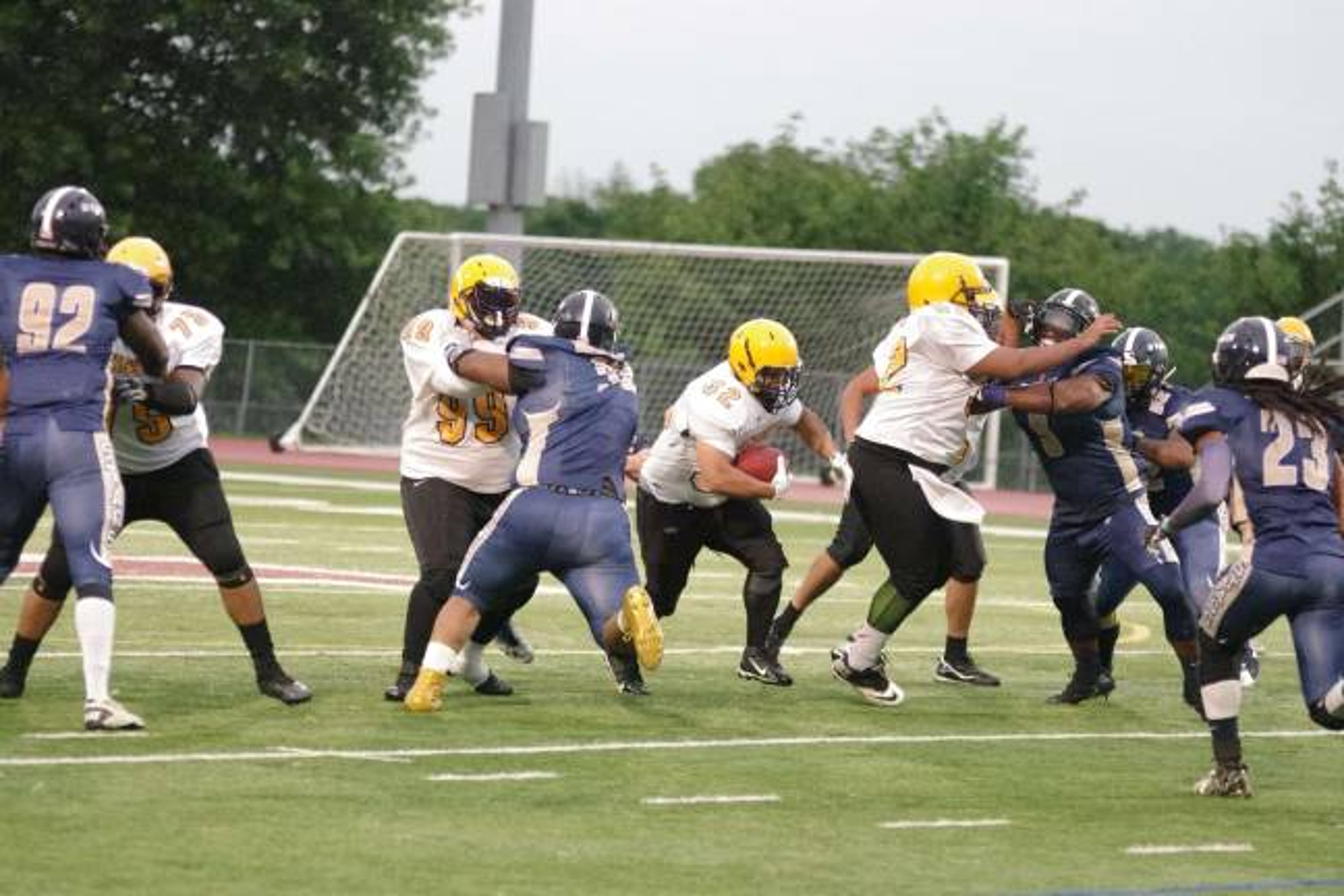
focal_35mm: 184
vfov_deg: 7.5
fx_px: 6869
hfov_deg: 11.2
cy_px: 448
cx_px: 672
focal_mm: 122.5
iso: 6400
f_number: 2.8
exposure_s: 1/1250
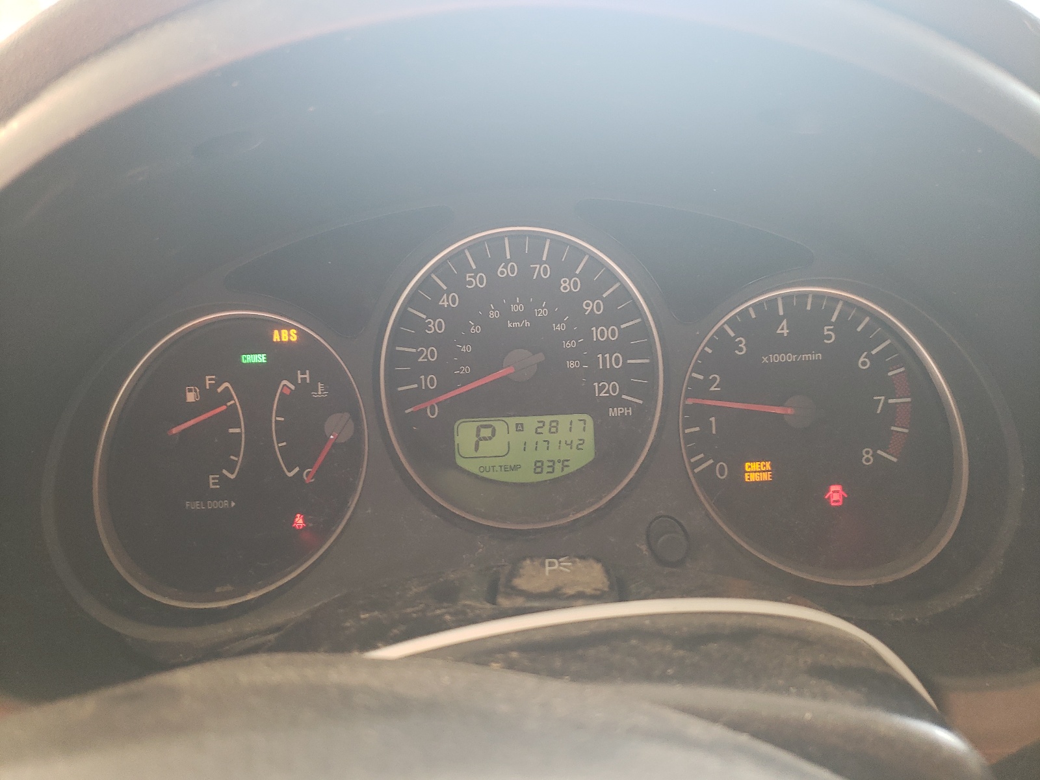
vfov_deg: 53.1
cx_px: 520
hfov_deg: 67.3
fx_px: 781
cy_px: 390
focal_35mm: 26
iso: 101
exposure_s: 1/60.2
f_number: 1.5
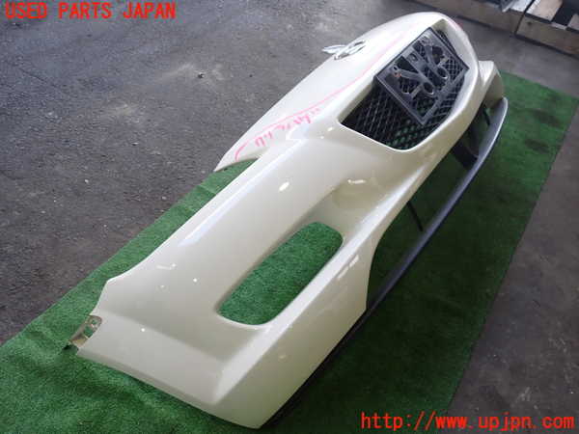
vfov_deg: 46.8
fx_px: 502
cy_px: 217
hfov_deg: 60.0
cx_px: 290
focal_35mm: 30
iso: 160
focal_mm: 5.4
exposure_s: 1/125
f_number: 2.3
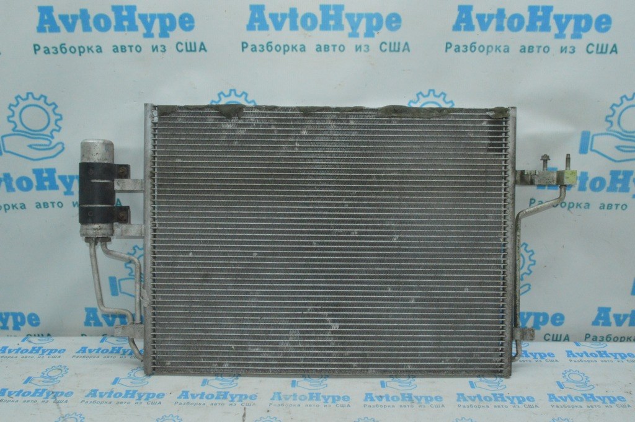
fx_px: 555
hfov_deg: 59.5
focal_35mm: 32
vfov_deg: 41.6
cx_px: 318
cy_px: 211
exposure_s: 1/40
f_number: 25
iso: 5000
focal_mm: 21
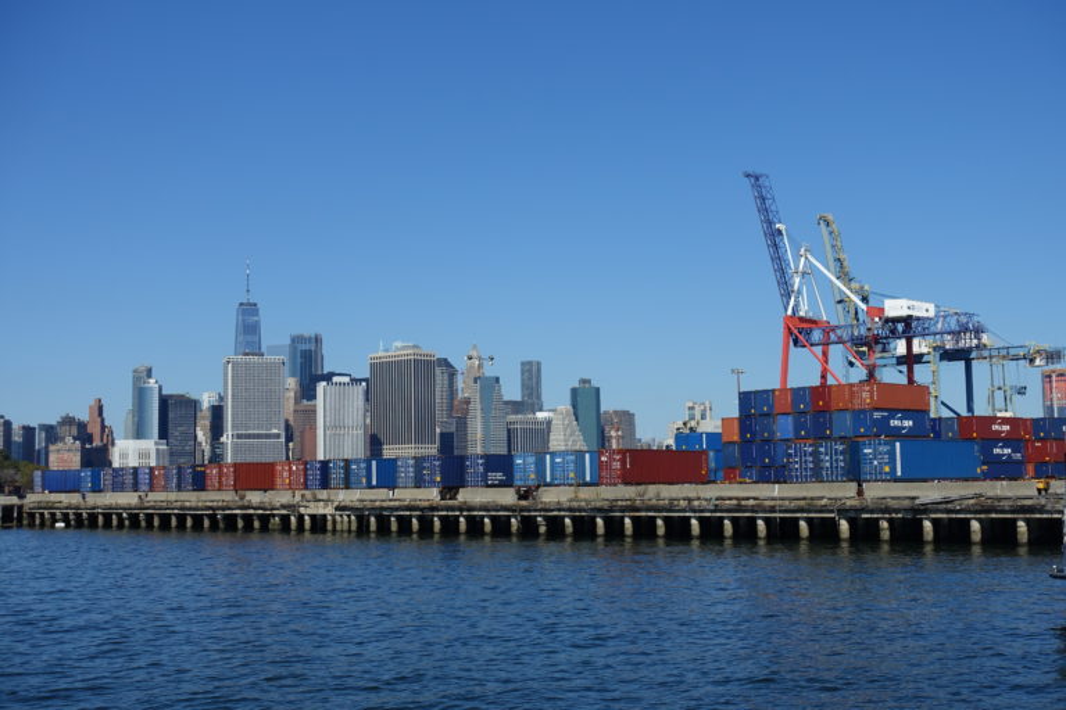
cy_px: 355
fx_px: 1421
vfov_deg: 28.1
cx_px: 533
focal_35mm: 48
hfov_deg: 41.1
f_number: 5.6
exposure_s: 1/125
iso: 125
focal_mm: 17.49
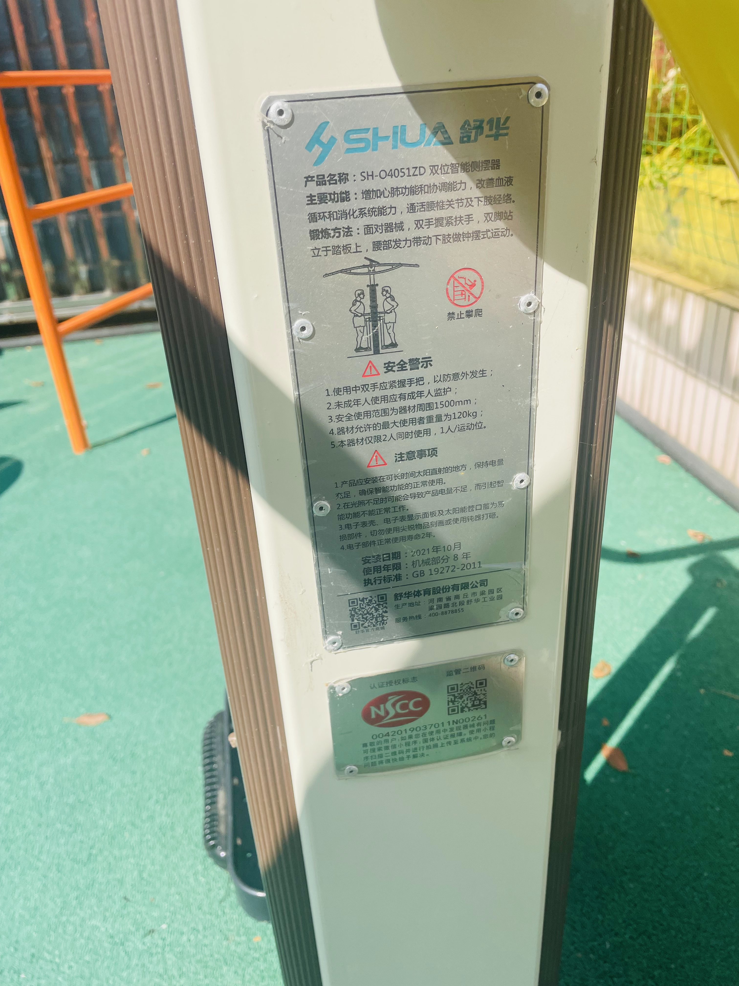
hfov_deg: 53.1
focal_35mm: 26
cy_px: 493
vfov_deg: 67.3
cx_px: 370
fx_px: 740
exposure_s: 1/2304
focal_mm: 4.2
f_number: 1.6
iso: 32
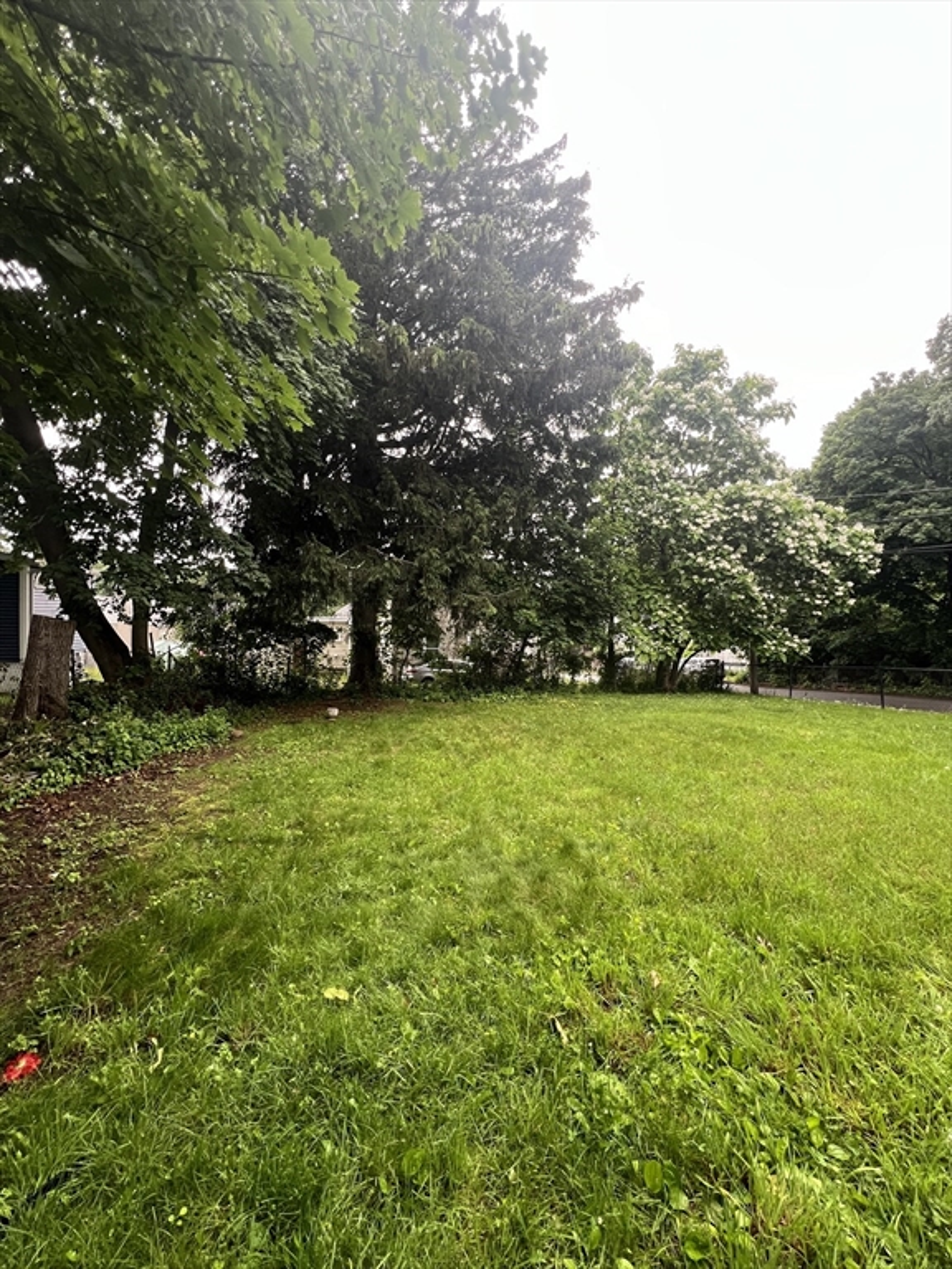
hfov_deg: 89.9
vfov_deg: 106.2
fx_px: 477
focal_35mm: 13
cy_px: 634
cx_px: 476
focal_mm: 1.57
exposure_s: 1/99
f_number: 1.8
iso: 100
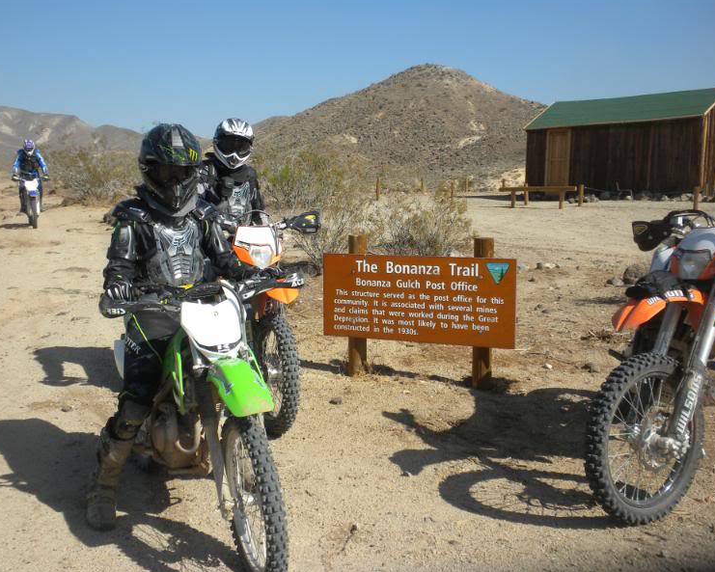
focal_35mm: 39
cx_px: 343
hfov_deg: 46.8
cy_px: 285
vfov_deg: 38.2
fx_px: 825
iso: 64
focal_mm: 6.6
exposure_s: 1/137
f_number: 10
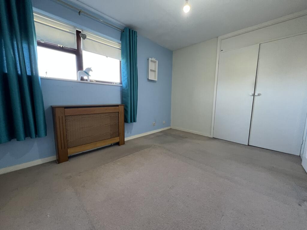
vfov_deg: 89.9
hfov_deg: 106.2
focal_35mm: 13
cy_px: 115
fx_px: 115
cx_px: 154
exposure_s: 1/86
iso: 250
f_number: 1.8
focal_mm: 1.57
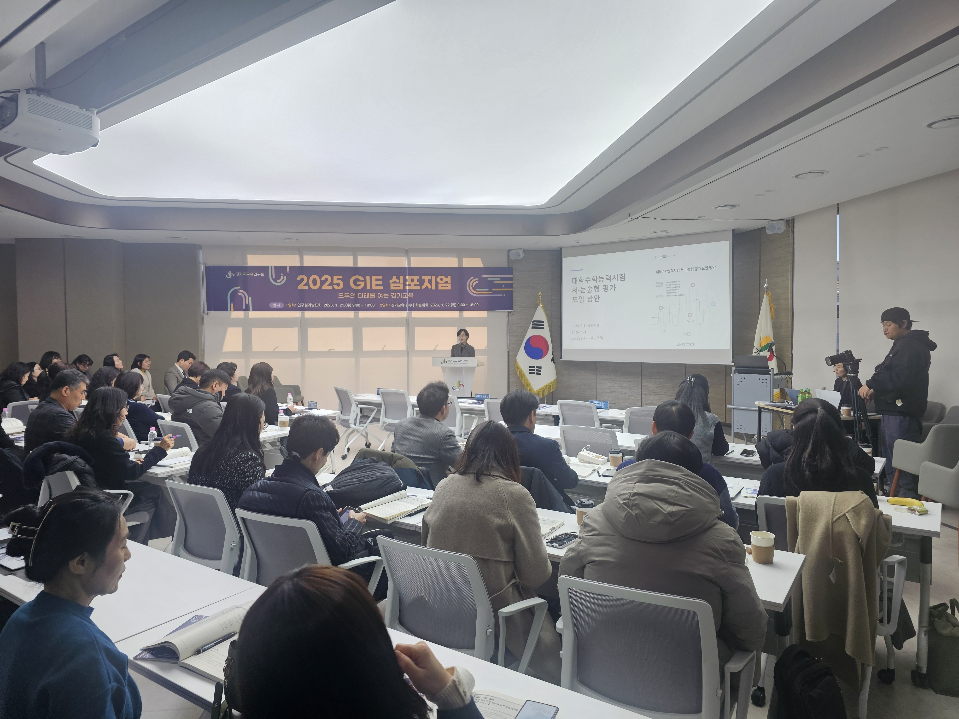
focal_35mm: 23
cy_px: 360
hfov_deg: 73.9
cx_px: 480
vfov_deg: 58.9
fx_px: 637
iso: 64
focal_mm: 6.3
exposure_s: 1/120
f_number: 1.7
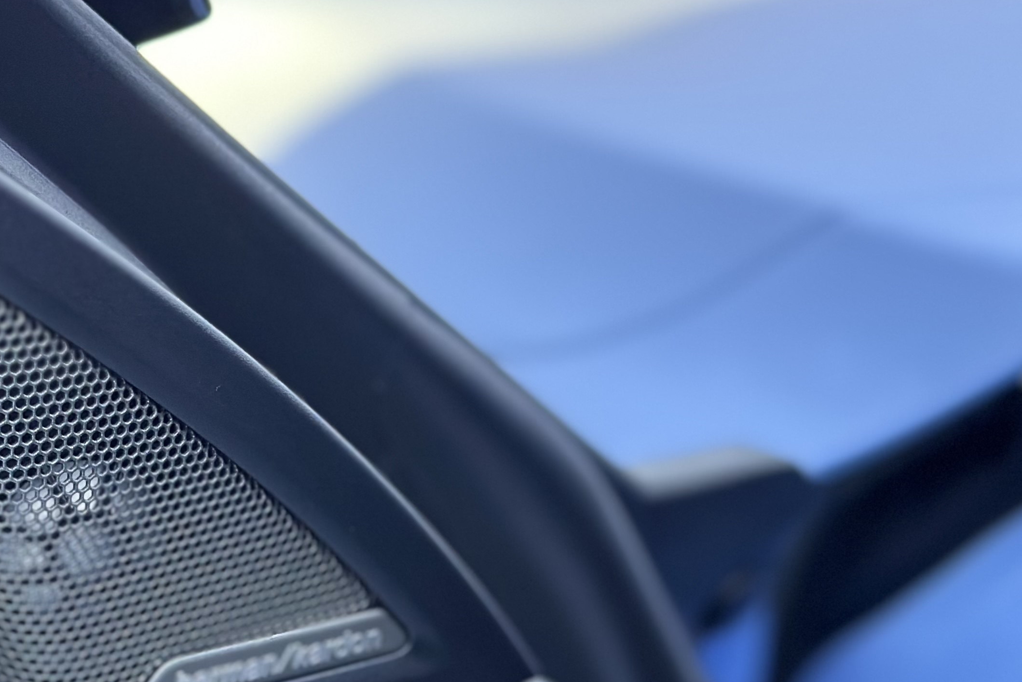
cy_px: 600
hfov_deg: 21.3
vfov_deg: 14.3
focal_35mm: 95
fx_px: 2697
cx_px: 305
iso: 160
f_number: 1.78
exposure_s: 1/163
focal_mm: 6.86
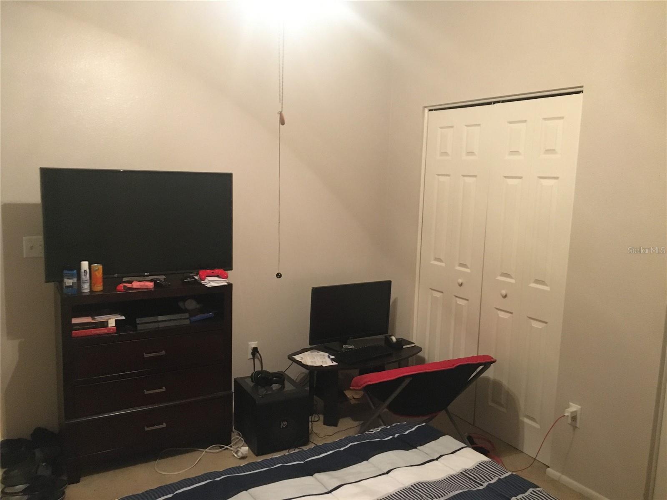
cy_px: 250
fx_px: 559
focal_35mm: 29
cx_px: 334
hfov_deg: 61.7
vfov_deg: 48.2
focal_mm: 4.15
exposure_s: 1/15
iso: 400
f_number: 2.2
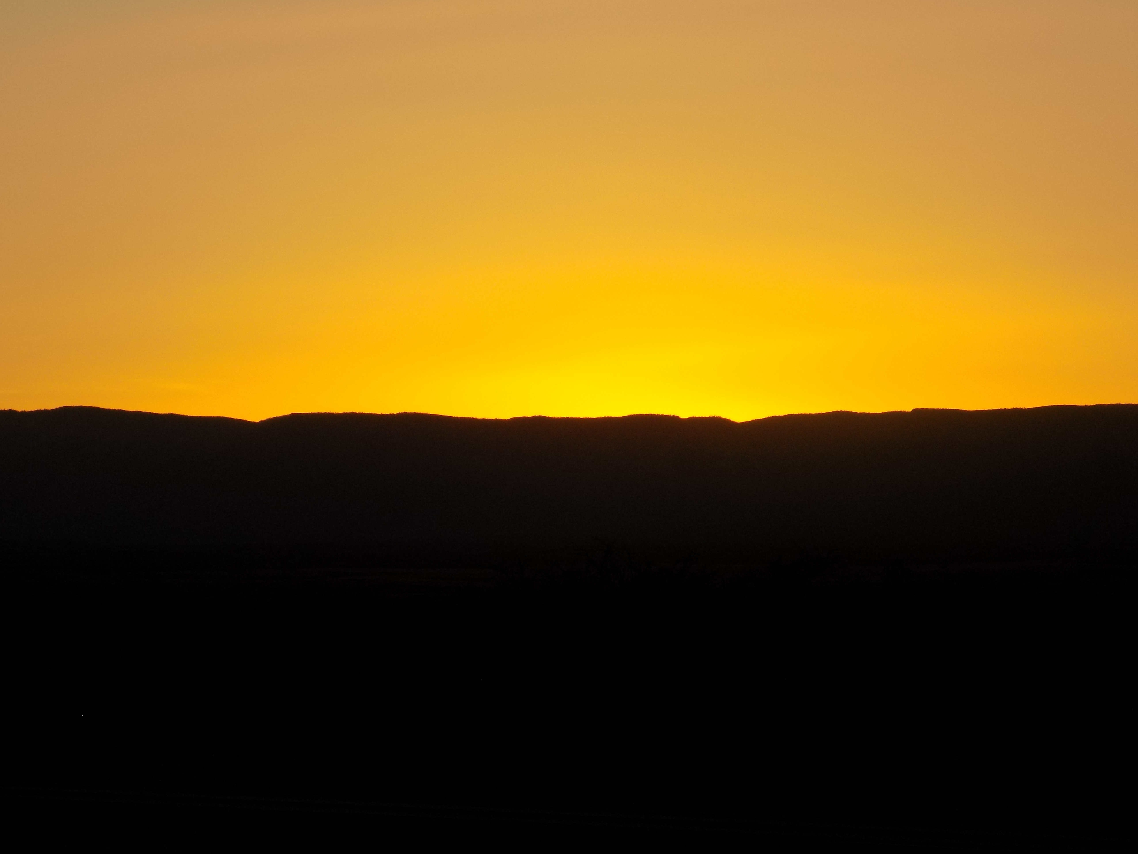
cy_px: 427
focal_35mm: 190
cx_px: 569
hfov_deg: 10.4
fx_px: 6246
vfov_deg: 7.8
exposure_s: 1/320
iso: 80
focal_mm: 33.7
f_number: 5.4
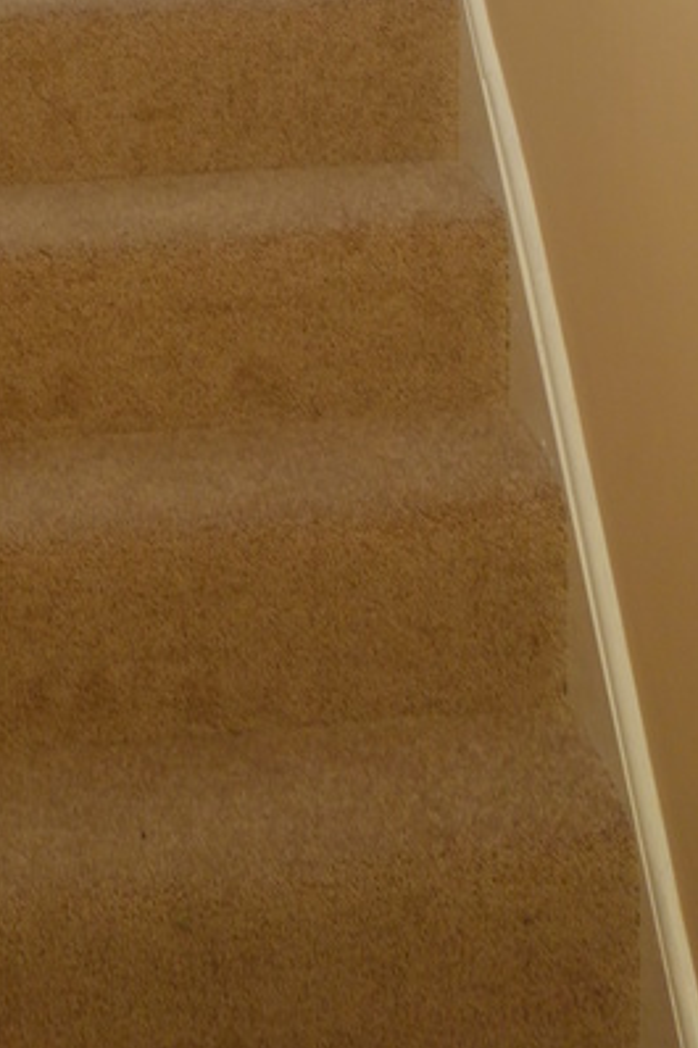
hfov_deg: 17.9
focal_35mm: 76
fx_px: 2212
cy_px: -353
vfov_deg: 23.3
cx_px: 219
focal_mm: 10.4
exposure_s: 1/30
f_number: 1.8
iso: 250
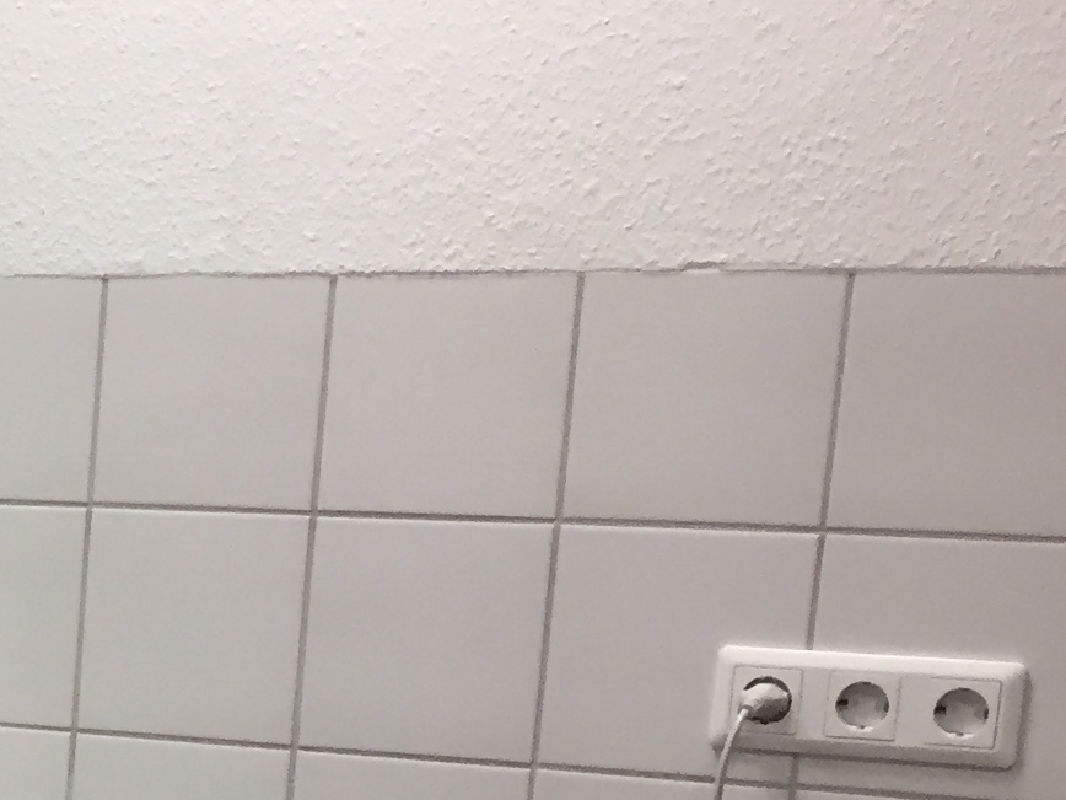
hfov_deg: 15.6
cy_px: 1108
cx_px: -835
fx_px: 3357
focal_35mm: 109
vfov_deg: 13.0
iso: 40
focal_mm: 4.15
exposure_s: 1/33
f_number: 2.2
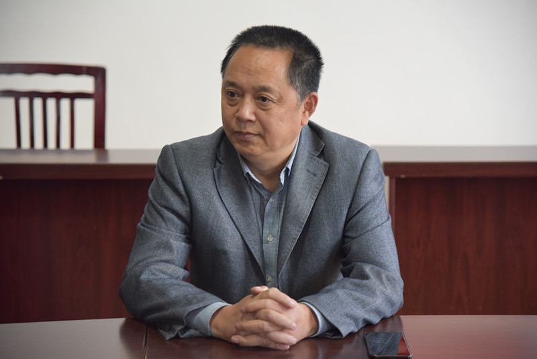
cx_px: 268
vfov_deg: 14.4
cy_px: 180
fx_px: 1418
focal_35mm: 95
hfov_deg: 21.5
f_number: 4
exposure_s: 1/60
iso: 3200
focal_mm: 95
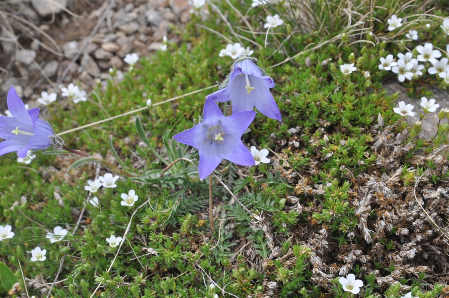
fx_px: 1271
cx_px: 212
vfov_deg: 13.4
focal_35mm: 102
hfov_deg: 20.0
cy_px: 136
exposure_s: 1/160
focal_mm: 62
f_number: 8
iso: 400
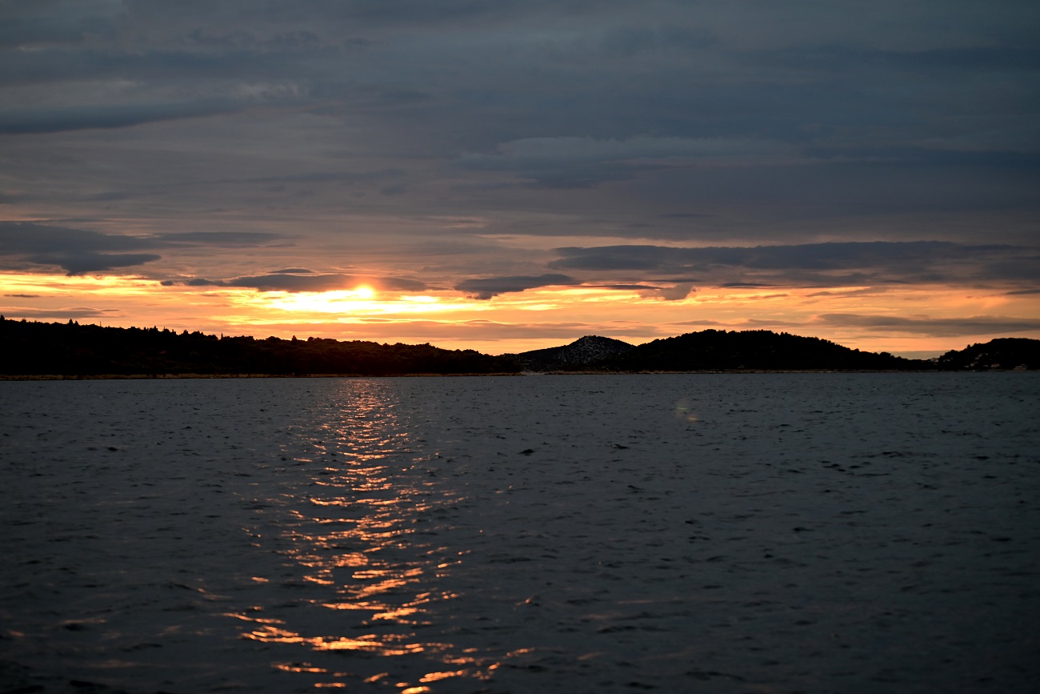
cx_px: 520
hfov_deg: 24.8
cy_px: 347
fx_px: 2369
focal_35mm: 82
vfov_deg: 16.7
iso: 400
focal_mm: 82
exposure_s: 1/320
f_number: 4.5
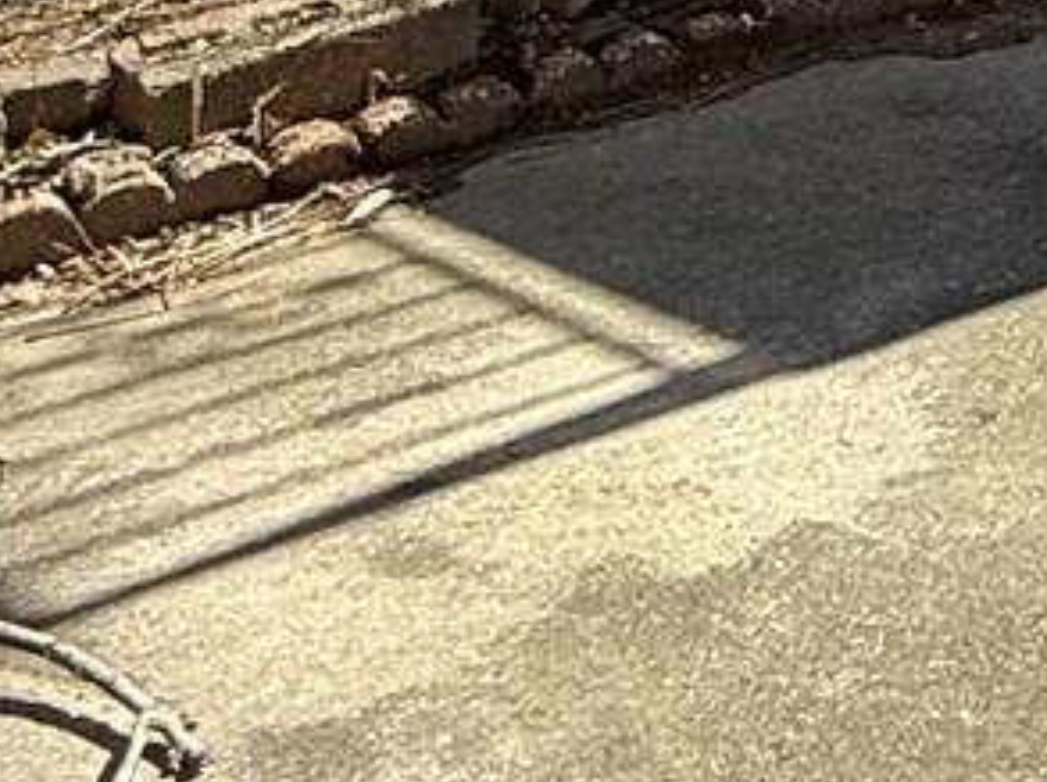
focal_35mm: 98
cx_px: 2373
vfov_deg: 13.6
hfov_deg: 14.6
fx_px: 2960
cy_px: -589
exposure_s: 1/318
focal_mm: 2.22
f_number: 2.2
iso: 50
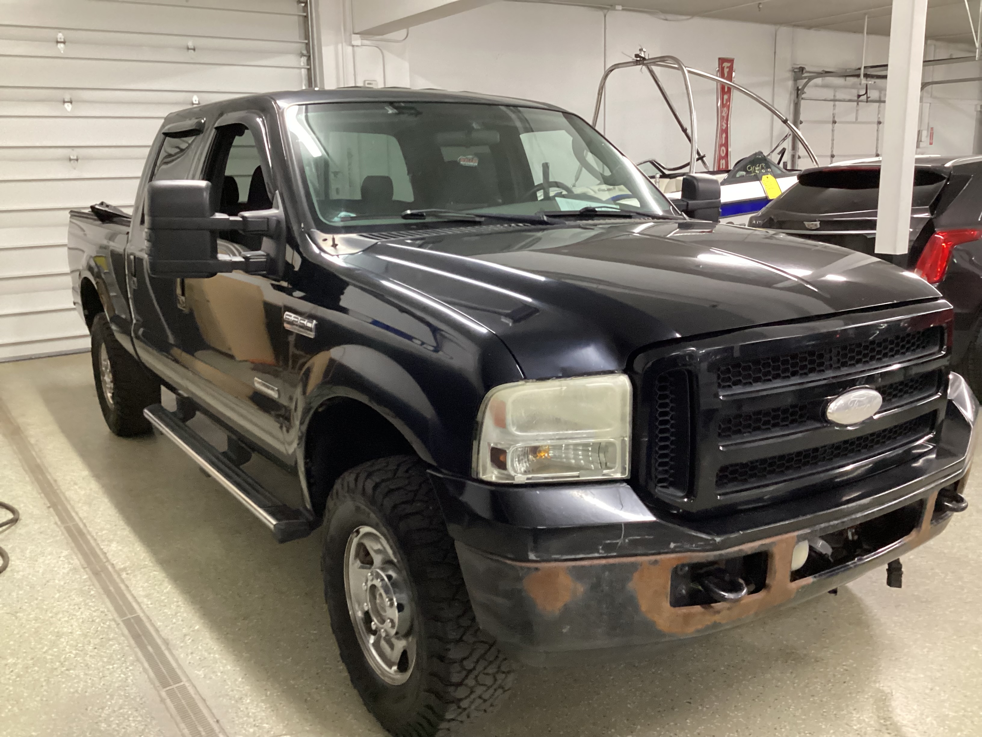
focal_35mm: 31
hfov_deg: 58.4
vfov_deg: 45.4
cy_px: 368
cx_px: 491
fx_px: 879
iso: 400
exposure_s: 1/40
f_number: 2.4
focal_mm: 3.3
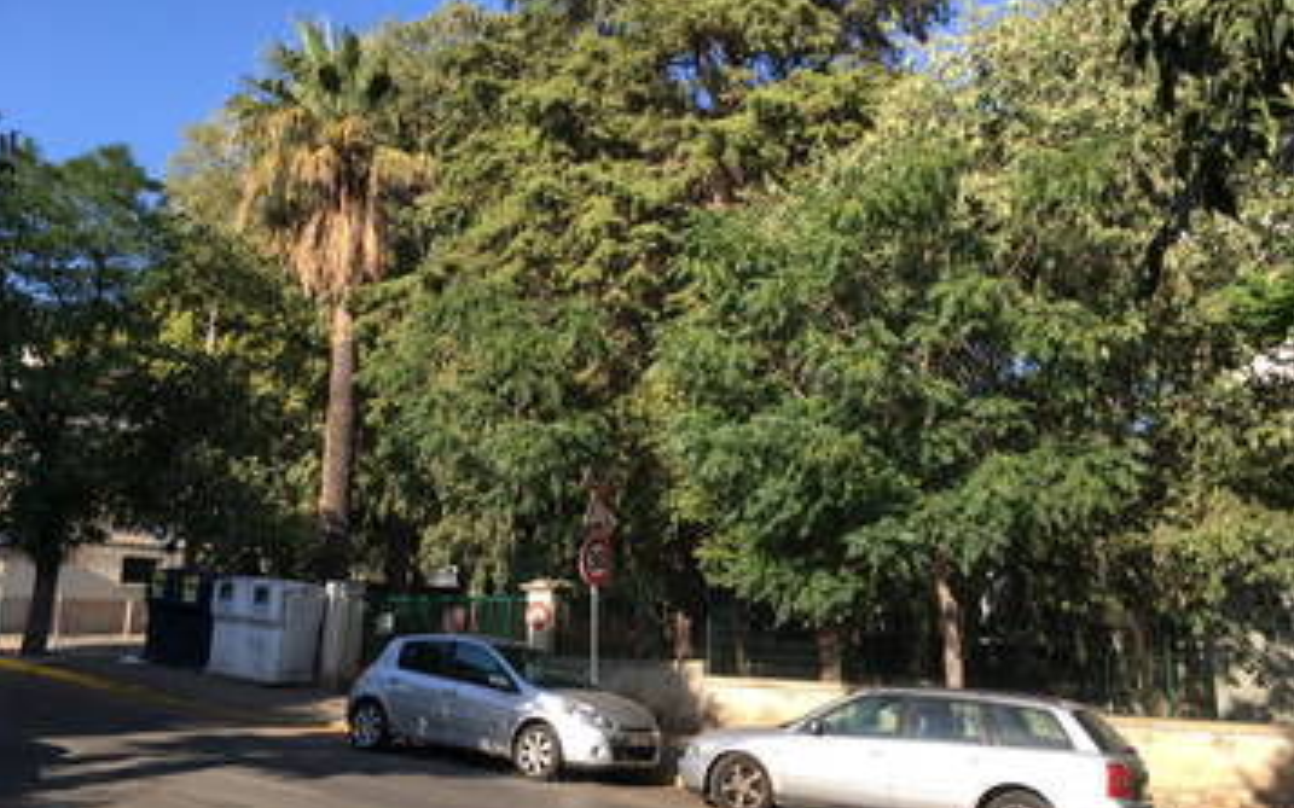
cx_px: 645
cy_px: 395
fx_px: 1093
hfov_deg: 61.2
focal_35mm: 31
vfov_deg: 40.6
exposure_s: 1/561
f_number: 2.2
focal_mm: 4.15
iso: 25
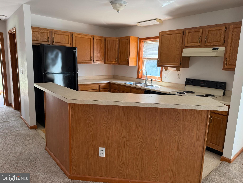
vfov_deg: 56.8
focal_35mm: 24
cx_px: 122
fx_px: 168
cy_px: 92
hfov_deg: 71.6
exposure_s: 1/111
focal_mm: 6.76
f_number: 1.78
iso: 200
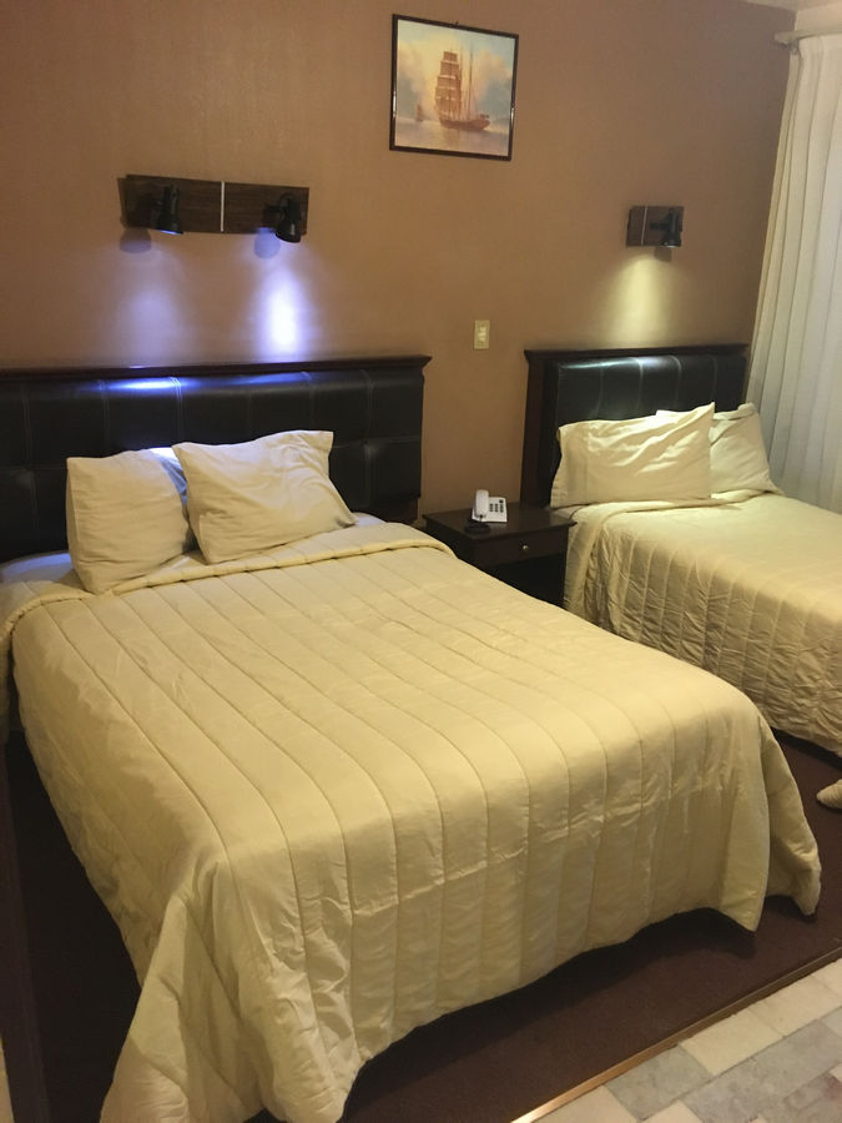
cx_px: 421
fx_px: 941
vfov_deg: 61.7
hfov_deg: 48.2
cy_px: 562
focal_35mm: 29
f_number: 2.2
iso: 250
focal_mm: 4.15
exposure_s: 1/15
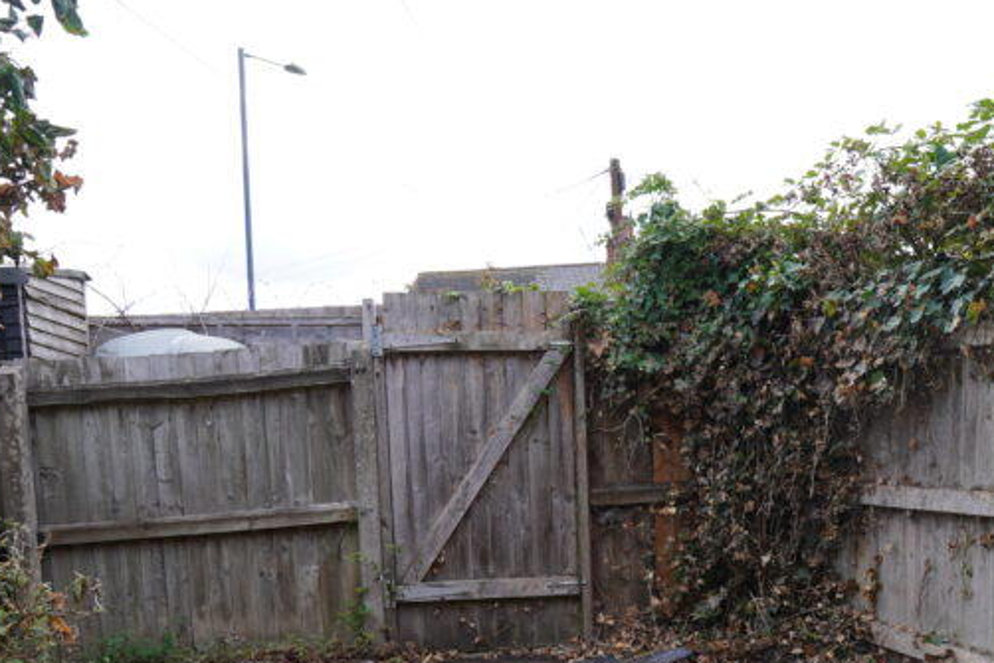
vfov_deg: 26.4
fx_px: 1353
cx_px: 861
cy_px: 622
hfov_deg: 38.1
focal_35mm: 49
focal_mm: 16
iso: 100
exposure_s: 1/100
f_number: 5
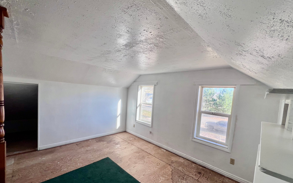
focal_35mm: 14
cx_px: 146
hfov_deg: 105.3
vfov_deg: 78.3
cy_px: 103
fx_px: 112
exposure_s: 1/132
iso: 32
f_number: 1.8
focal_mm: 1.57
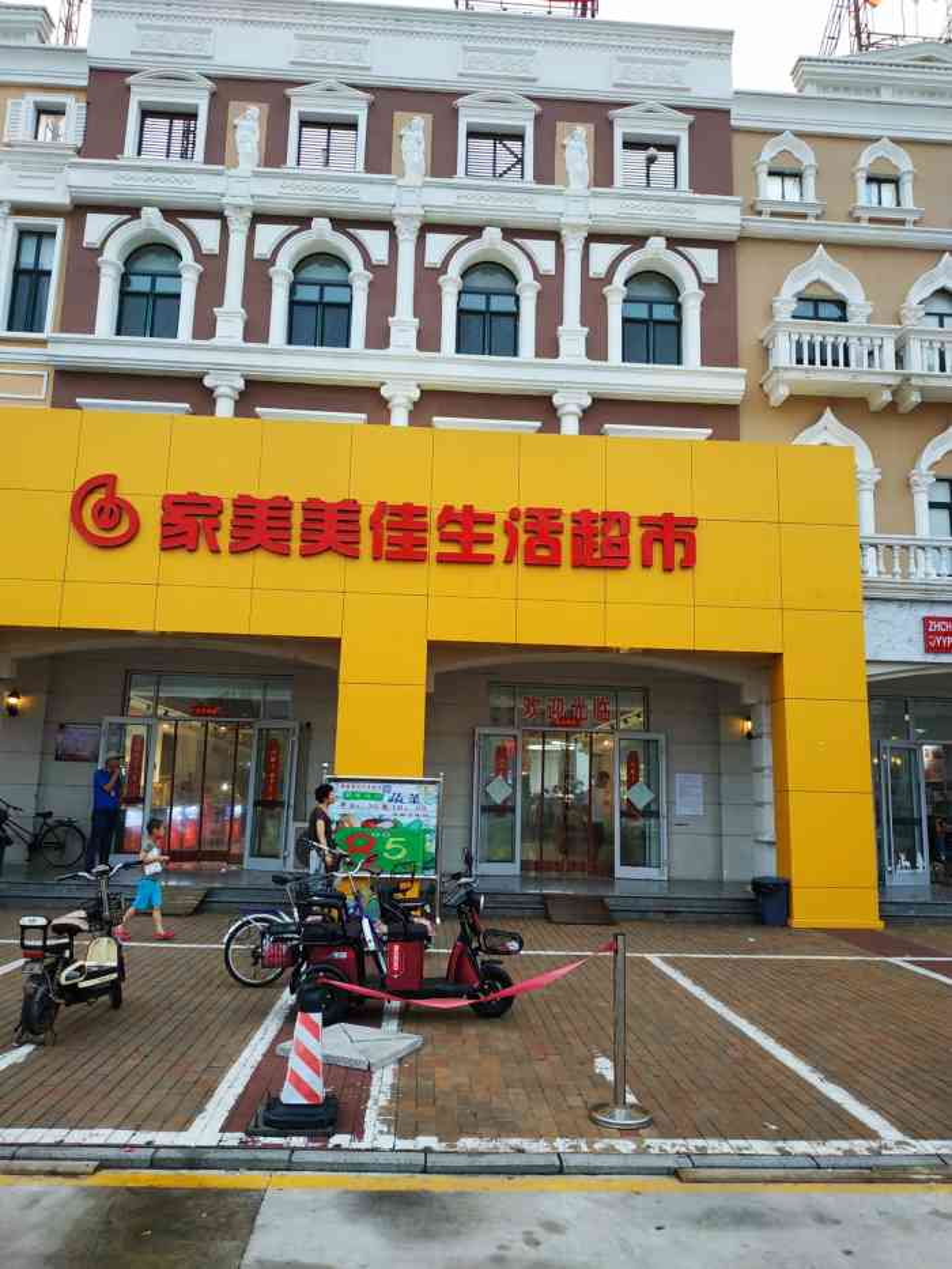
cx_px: 476
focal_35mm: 24
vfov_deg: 71.6
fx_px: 880
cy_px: 634
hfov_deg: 56.8
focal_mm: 3.94
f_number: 1.9
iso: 160
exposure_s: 1/50
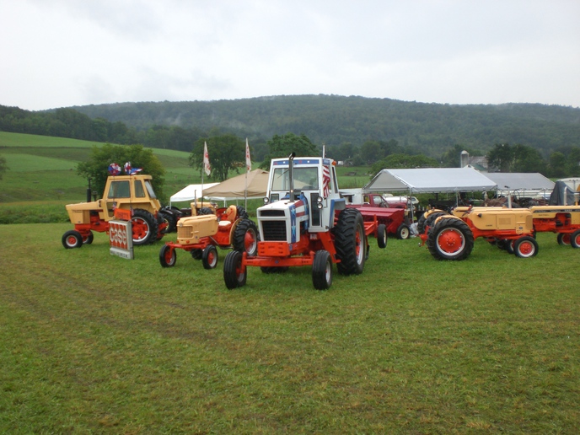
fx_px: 637
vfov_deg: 37.7
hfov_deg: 49.0
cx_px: 290
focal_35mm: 38
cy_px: 218
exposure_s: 1/250
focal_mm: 6.3
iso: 100
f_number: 3.1
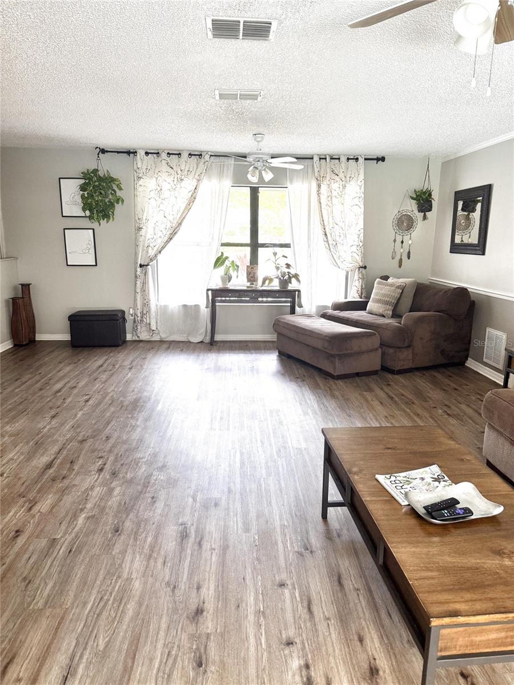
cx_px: 257
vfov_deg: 71.6
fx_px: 475
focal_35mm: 24
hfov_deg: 56.8
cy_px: 342
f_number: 1.78
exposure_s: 1/121
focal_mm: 6.76
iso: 200
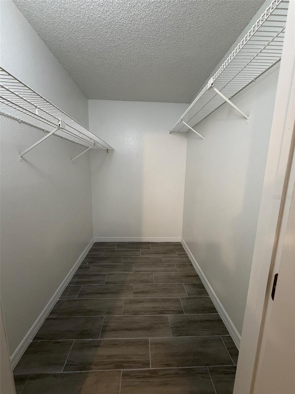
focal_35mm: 14
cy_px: 197
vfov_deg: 102.1
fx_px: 159
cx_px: 148
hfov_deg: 85.7
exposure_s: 1/60
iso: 250
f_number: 2.2
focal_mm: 2.22
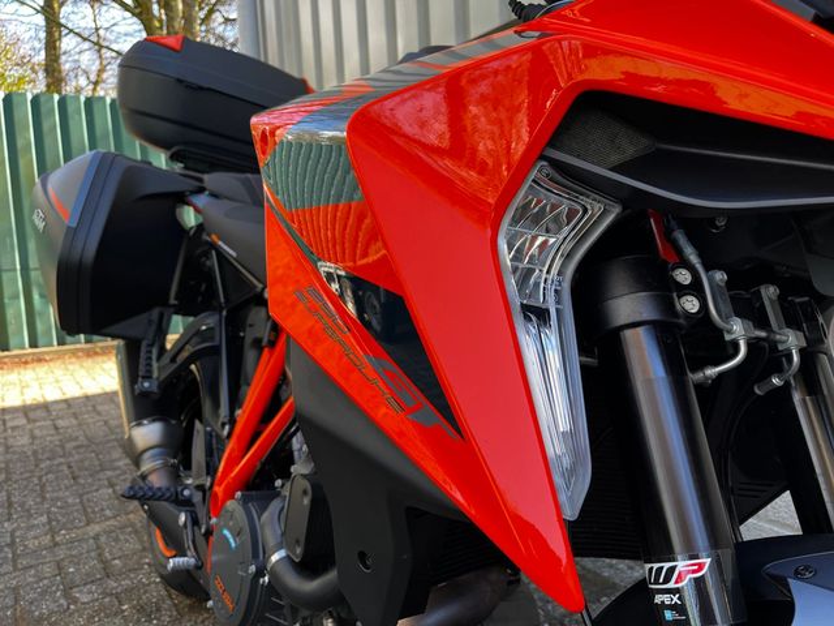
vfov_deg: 53.1
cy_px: 313
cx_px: 417
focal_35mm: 26
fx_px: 626
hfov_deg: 67.3
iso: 40
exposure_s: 1/122
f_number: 1.6
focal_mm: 5.1
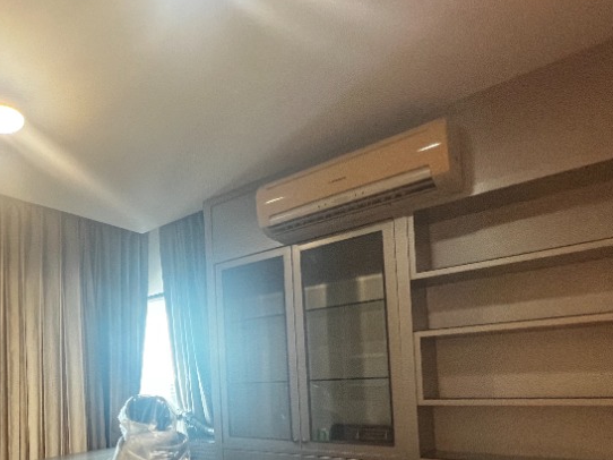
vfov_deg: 52.5
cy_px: 378
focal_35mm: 24
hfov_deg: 60.7
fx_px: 425
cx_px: 62
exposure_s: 1/50
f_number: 1.8
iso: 250
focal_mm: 1.57
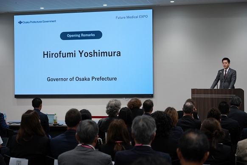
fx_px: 473
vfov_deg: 19.7
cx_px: 124
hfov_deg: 29.2
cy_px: 82
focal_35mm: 69
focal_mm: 69
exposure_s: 1/160
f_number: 4
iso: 500
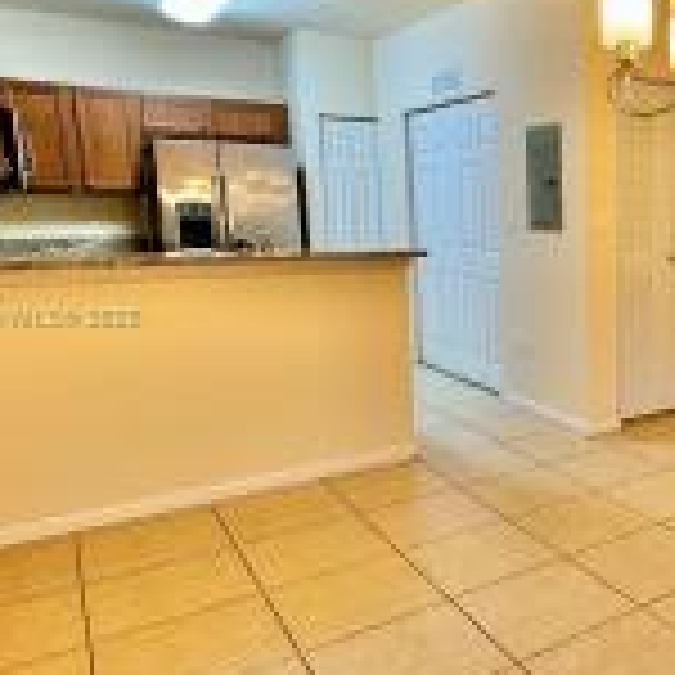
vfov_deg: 49.7
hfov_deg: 42.7
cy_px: 320
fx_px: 728
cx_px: 680
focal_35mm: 33
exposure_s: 1/60
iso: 250
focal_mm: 2.22
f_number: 2.2
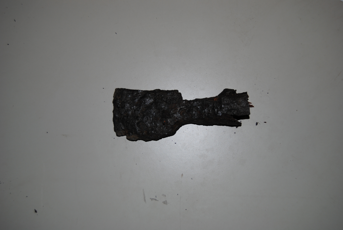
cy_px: 115
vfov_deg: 28.2
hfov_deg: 41.1
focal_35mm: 48
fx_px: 458
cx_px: 172
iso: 100
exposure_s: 1/125
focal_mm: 32
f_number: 4.5
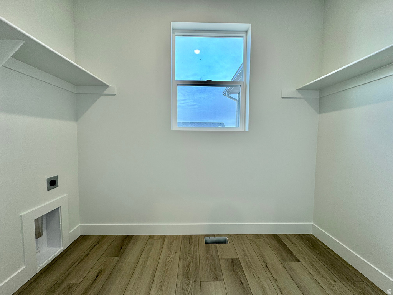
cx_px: 196
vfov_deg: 85.7
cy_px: 148
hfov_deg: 102.1
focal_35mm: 14
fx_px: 159
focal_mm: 2.22
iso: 80
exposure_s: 1/120
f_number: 2.2
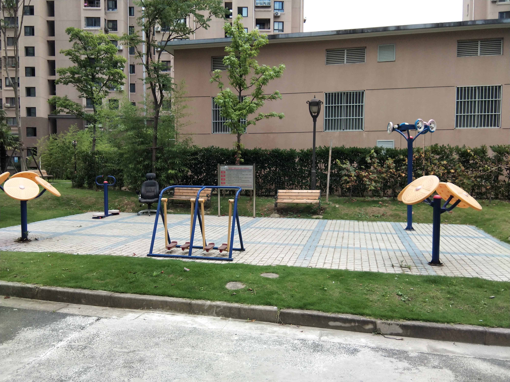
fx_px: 457
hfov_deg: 58.4
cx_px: 255
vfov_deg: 45.4
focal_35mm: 31
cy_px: 191
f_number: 2.2
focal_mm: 3.69
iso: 50
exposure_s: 1/289
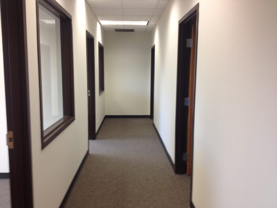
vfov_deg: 40.7
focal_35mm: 35
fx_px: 280
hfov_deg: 52.6
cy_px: 104
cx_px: 138
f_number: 2.4
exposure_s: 1/20
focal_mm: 4.28
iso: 80
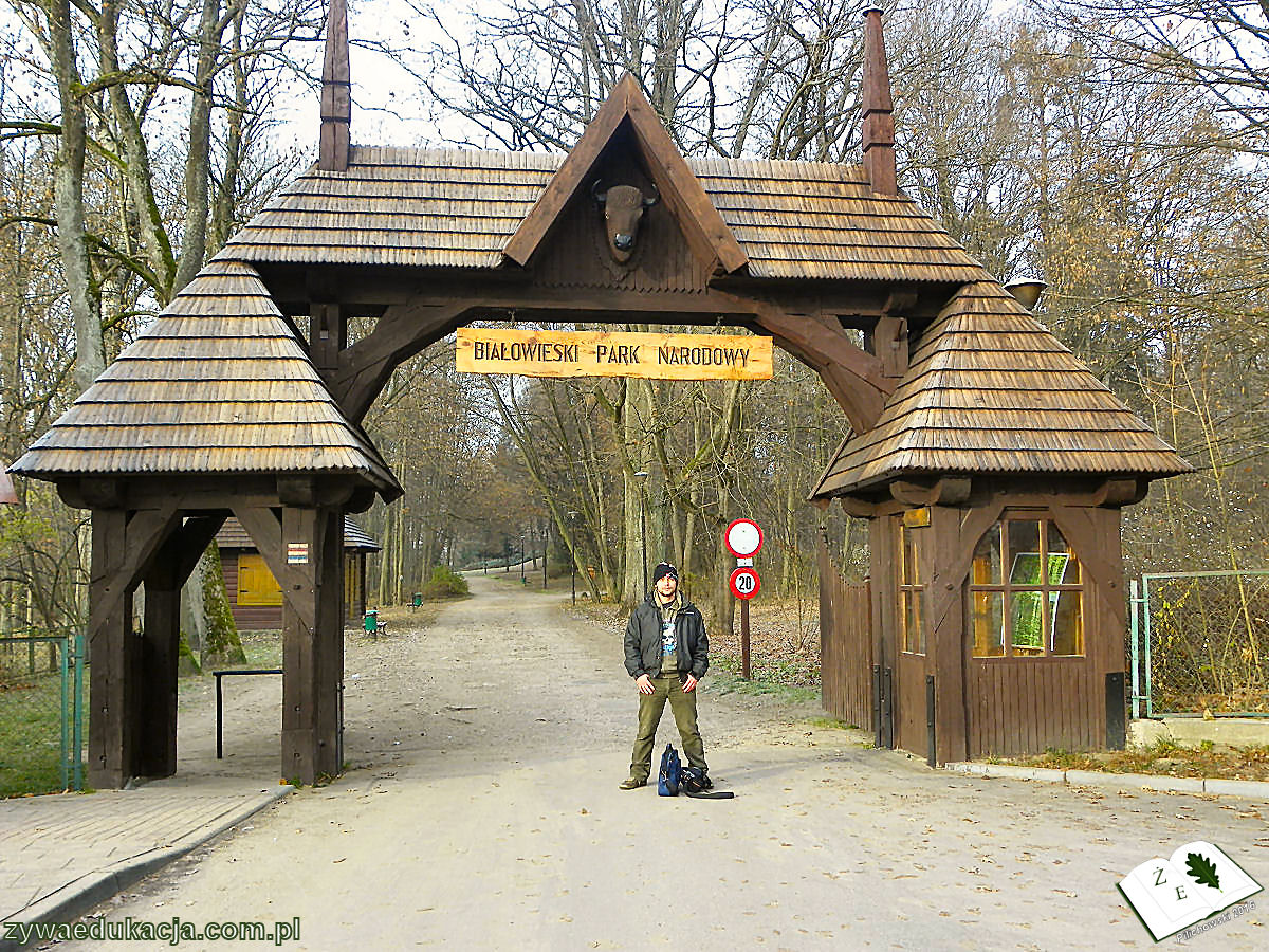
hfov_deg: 55.4
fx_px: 1210
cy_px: 476
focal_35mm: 33
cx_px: 634
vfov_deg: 42.9
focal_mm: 5.9
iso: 64
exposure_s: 1/80
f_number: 2.8
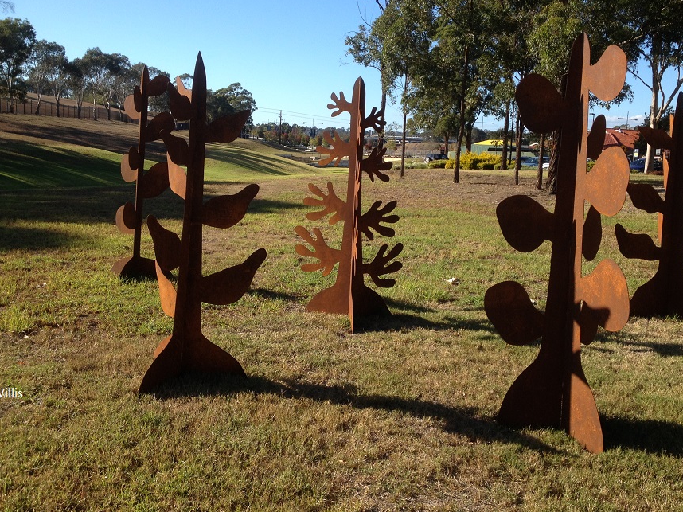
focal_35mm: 40
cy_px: 225
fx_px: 789
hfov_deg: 46.8
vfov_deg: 35.9
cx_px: 363
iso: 50
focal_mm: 4.28
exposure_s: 1/920
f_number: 2.4
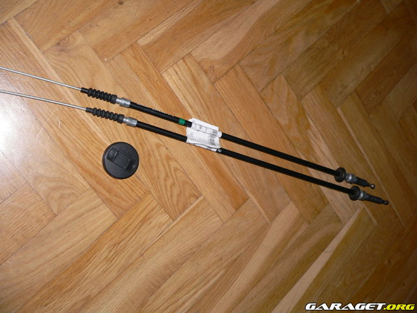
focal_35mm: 36
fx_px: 434
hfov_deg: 51.4
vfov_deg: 39.7
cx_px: 208
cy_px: 156
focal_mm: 6
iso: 100
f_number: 2.8
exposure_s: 1/60
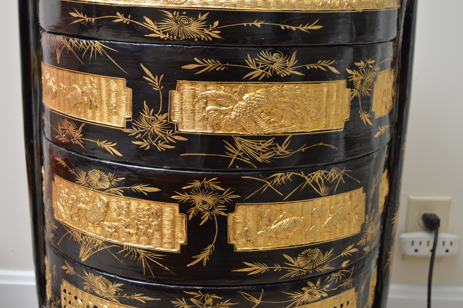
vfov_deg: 25.7
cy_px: 154
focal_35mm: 52
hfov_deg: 37.9
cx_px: 232
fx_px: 675
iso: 200
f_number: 5
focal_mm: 35
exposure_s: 1/160
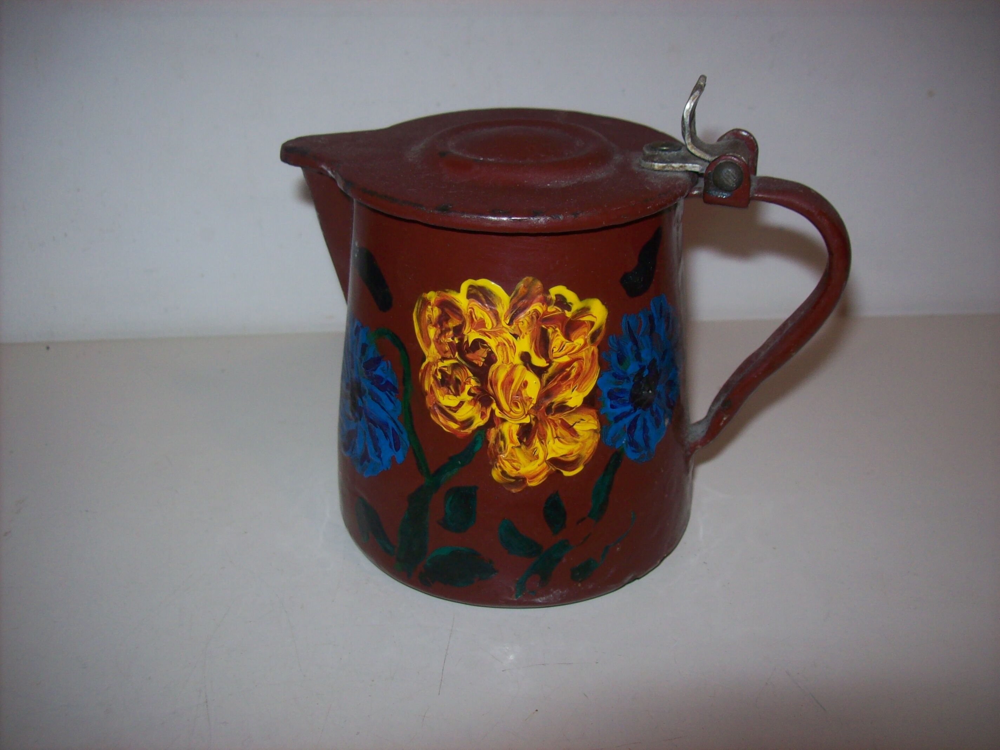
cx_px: 500
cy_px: 375
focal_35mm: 36
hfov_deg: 51.4
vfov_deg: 39.6
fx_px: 1040
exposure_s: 1/64
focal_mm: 6
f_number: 2.7
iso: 80
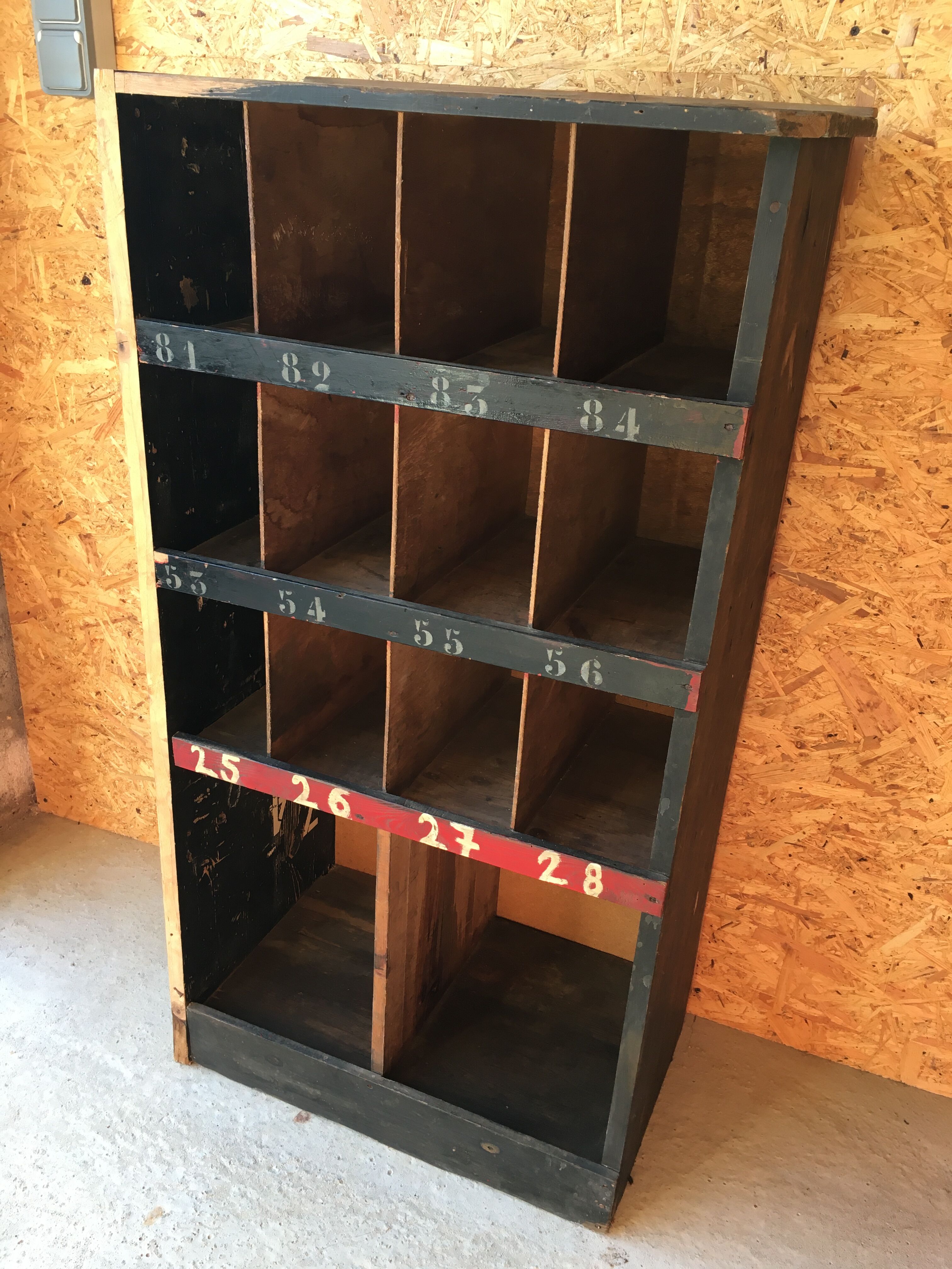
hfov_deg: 48.2
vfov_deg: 61.7
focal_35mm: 29
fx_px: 1063
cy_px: 634
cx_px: 476
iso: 25
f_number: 2.2
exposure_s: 1/33
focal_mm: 4.15
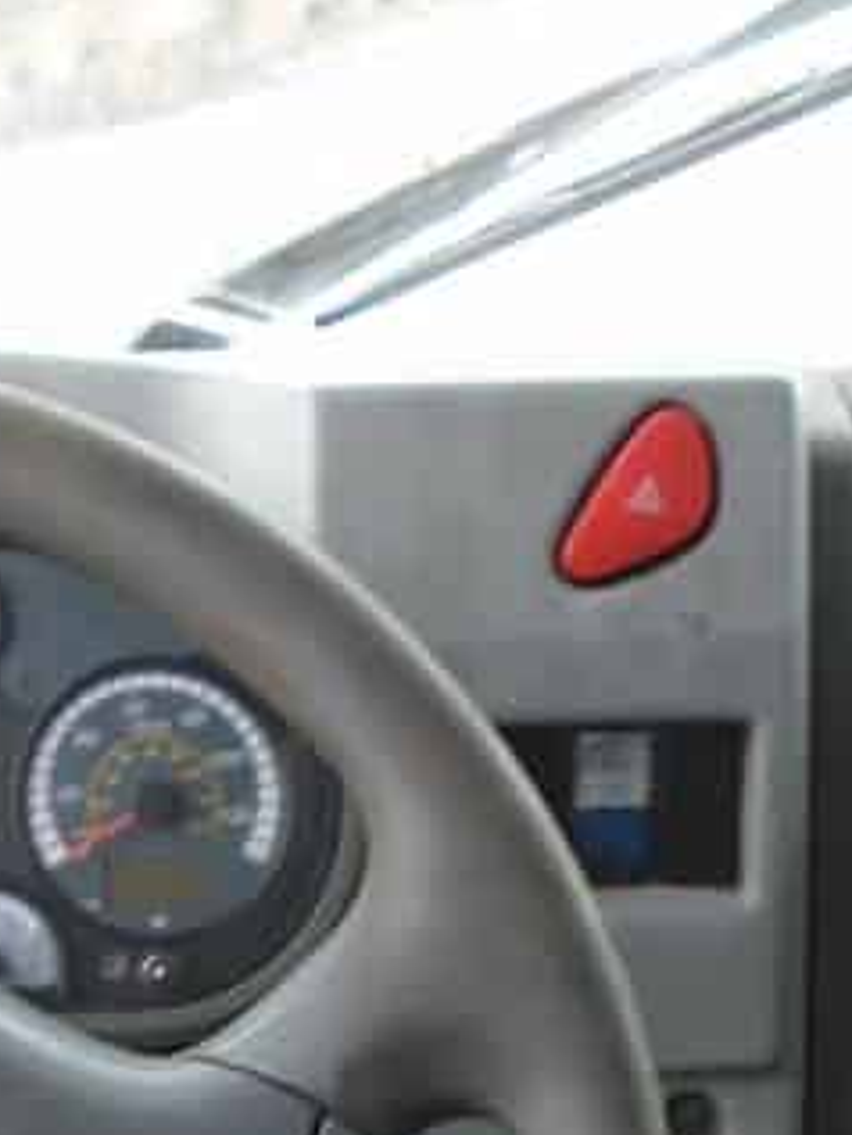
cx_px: 401
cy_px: 1300
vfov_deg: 21.8
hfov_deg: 17.6
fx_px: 2755
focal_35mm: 84
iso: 100
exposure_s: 1/40
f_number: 3.2
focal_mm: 4.6
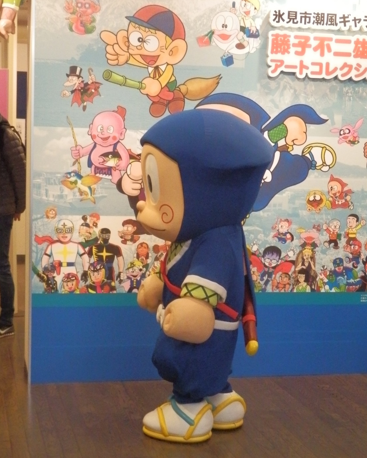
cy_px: 240
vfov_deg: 30.0
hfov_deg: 24.2
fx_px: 855
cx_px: 183
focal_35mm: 63
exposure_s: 1/100
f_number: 4.2
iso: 1600
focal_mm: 10.8
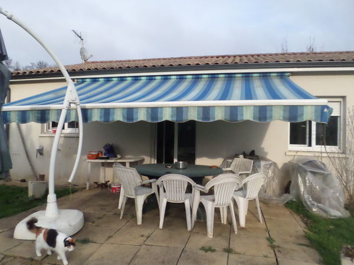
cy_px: 132
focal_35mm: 25
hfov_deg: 69.4
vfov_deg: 54.9
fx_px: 256
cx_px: 177
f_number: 9.2
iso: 400
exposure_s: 1/250
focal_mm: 4.5
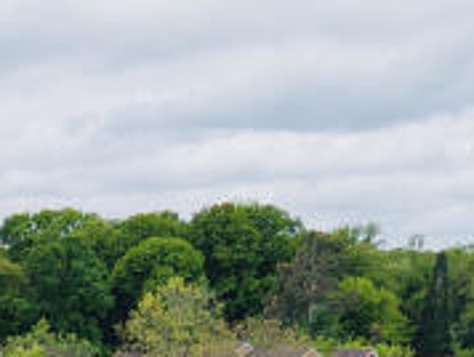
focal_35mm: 138
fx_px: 1892
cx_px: -365
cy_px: 789
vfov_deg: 9.8
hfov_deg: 13.0
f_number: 1.8
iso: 230
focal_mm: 8.67
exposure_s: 1/3000
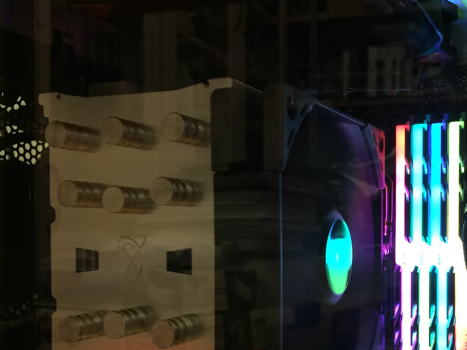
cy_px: 247
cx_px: 343
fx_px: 634
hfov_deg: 39.5
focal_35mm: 47
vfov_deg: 30.5
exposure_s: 1/4
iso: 64
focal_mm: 4.15
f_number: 2.2
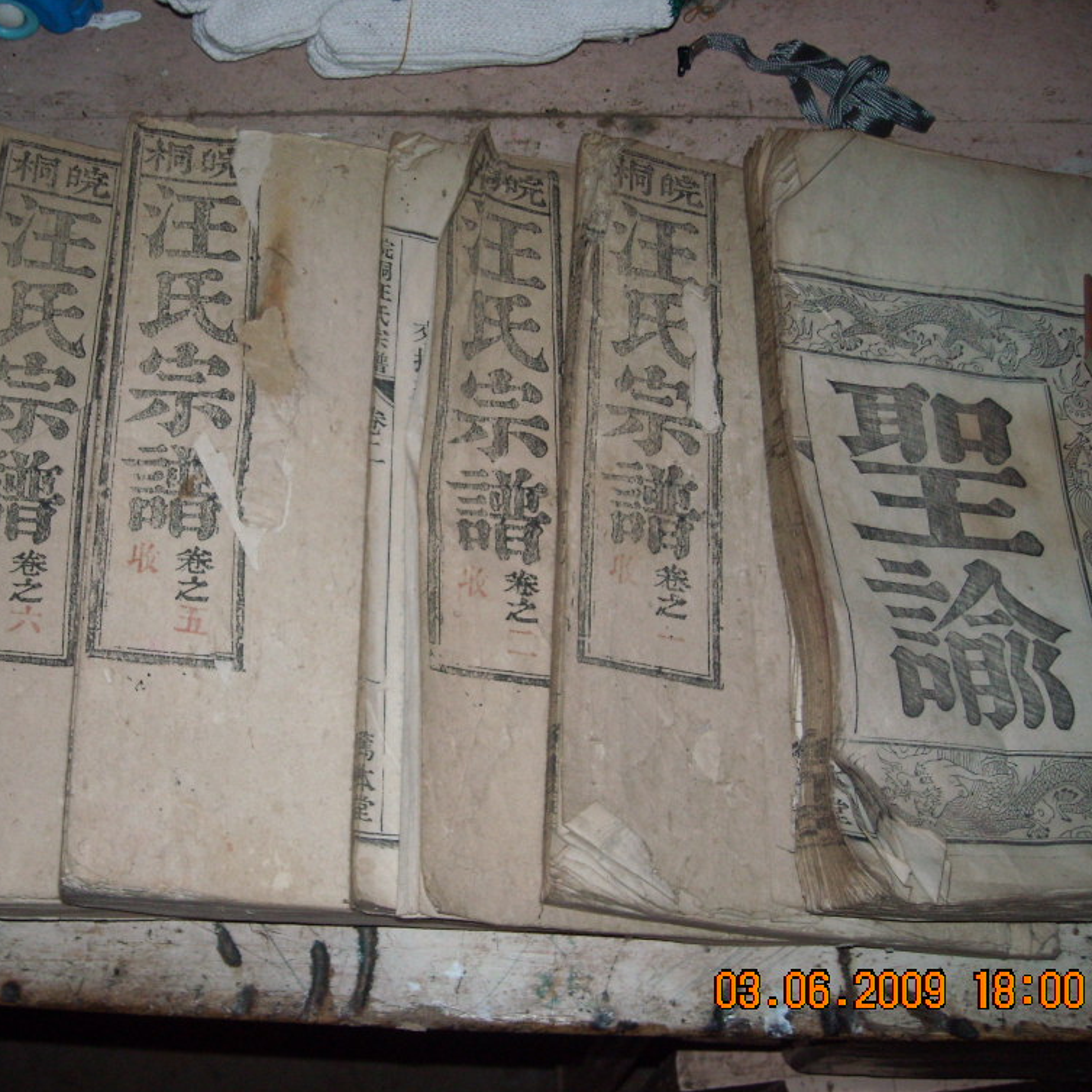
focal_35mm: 42
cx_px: 407
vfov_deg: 40.0
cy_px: 550
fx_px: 1499
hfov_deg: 39.7
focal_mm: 5.7
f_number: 2.8
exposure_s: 1/60
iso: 200
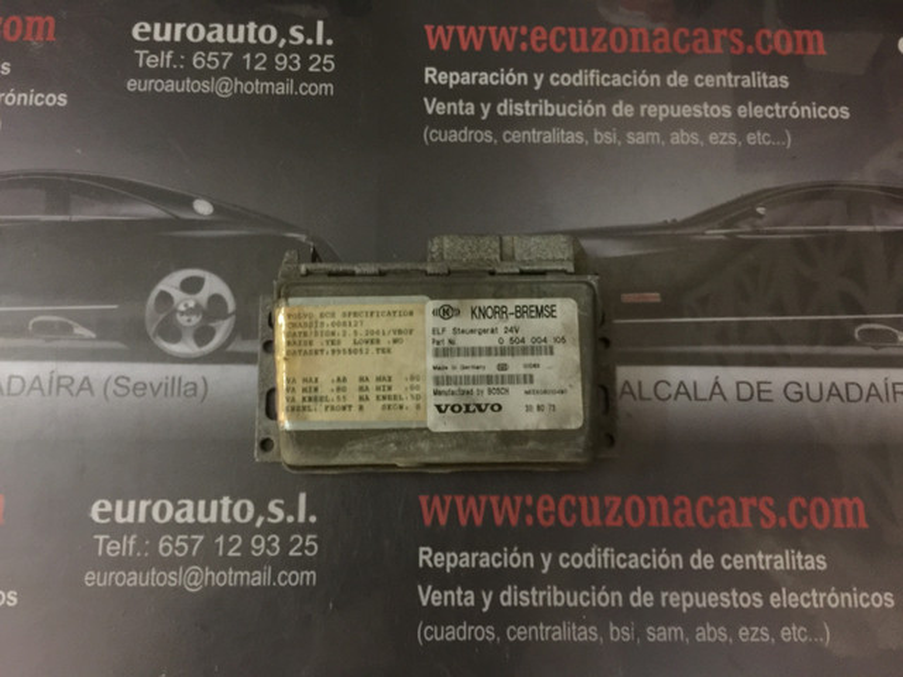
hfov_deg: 61.7
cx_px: 452
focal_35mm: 29
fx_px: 756
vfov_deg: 48.2
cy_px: 338
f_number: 2.2
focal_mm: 4.15
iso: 160
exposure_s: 1/4
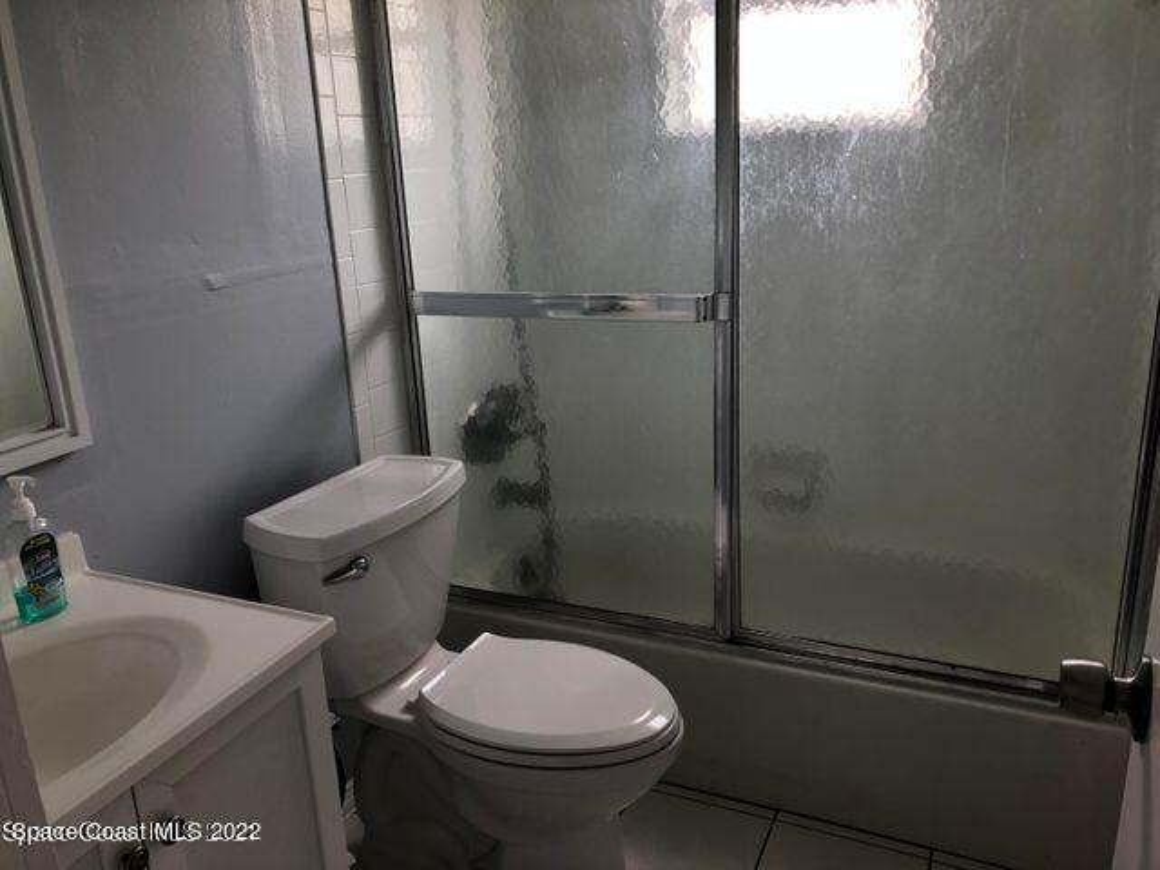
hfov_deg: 63.4
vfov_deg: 49.7
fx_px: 938
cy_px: 435
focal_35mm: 28
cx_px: 580
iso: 50
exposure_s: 1/120
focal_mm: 3.99
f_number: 1.8
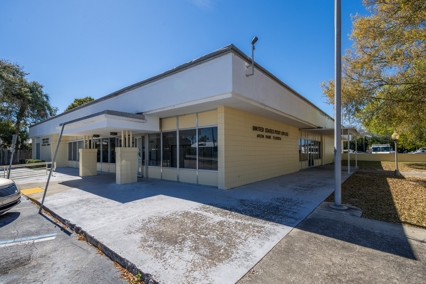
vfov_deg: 73.7
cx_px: 213
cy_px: 142
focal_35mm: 16
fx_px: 189
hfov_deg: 96.7
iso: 200
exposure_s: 1/500
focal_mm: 16
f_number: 8
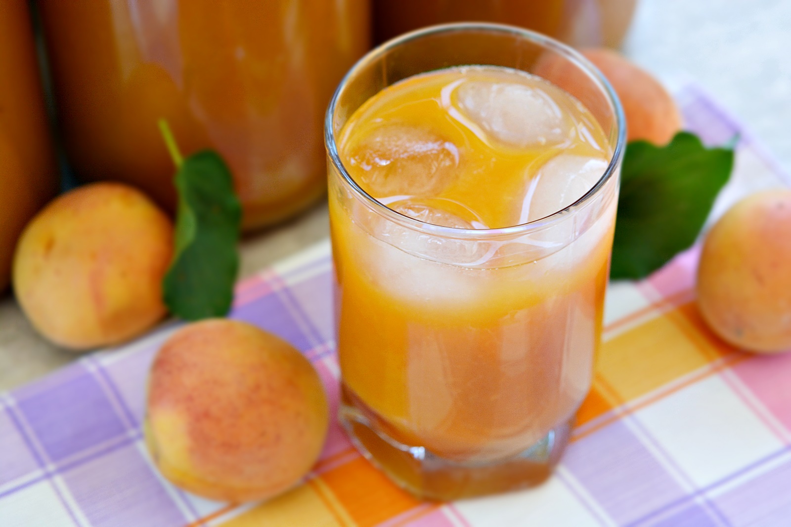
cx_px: 396
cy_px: 264
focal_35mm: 90
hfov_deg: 22.6
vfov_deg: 15.2
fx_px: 1978
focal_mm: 60
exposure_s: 1/125
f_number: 5.6
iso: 450
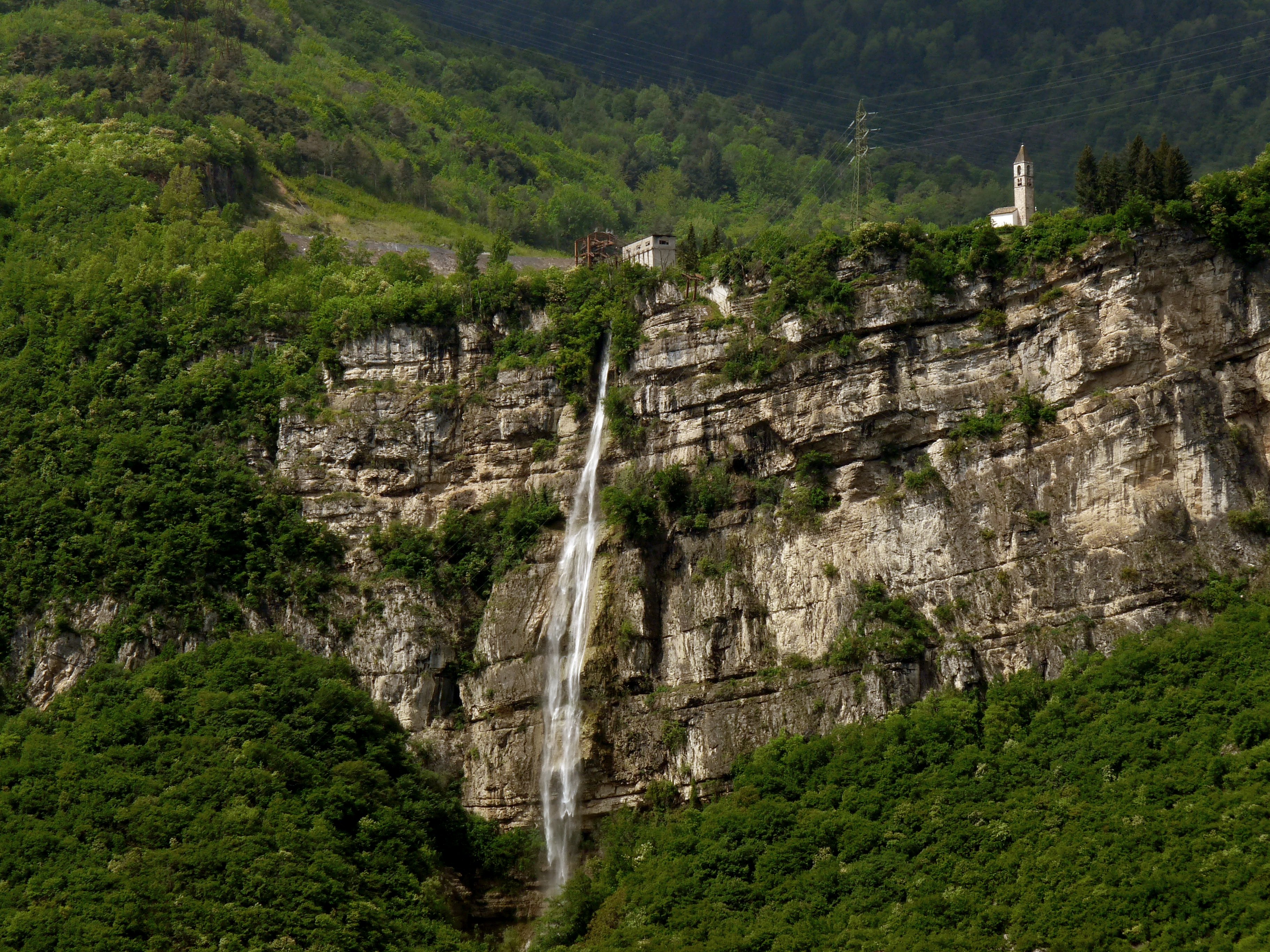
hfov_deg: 9.1
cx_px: 635
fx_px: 7961
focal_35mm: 217
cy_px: 476
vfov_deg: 6.8
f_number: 5.6
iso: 100
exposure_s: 1/400
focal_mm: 38.5
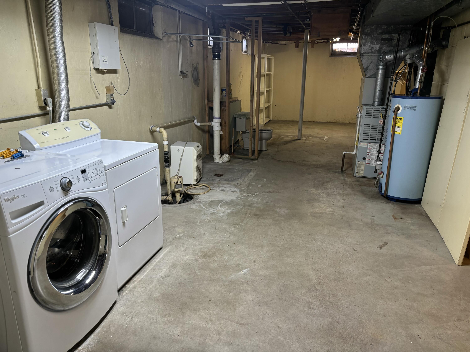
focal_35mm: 26
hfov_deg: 67.3
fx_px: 353
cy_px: 176
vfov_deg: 53.1
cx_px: 235
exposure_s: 1/60
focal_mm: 5.96
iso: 100
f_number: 1.6
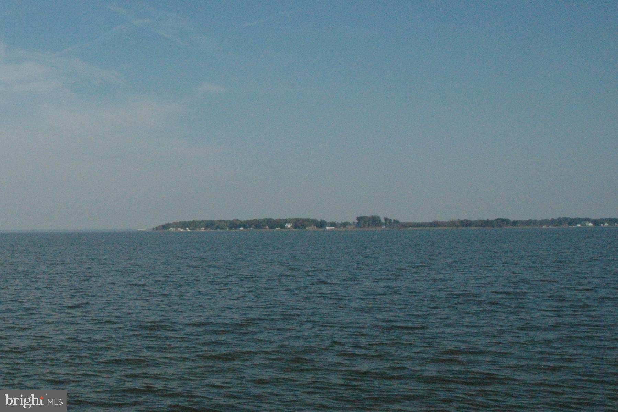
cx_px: 309
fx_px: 464
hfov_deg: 67.4
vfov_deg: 47.9
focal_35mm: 27
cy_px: 206
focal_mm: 18
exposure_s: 1/1000
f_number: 16
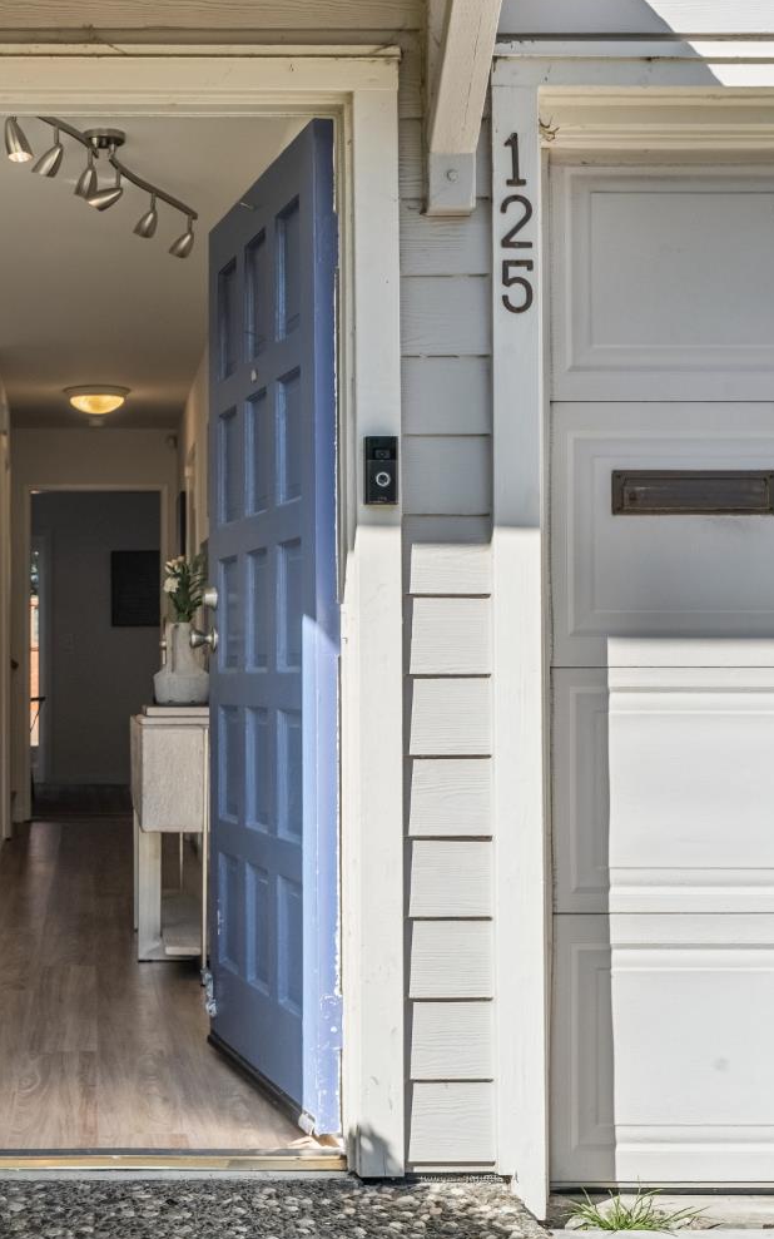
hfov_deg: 24.8
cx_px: 116
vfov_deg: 39.6
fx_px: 1722
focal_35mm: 51
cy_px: 619
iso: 200
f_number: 11
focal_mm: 33
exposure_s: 1/200
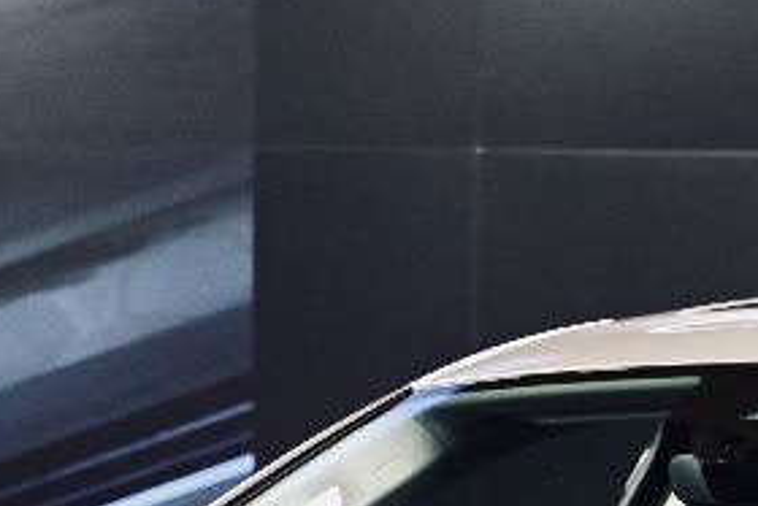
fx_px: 5393
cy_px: 651
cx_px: 1169
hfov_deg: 7.9
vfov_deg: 5.3
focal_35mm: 256
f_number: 4.5
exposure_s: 1/125
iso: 1000
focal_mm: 70
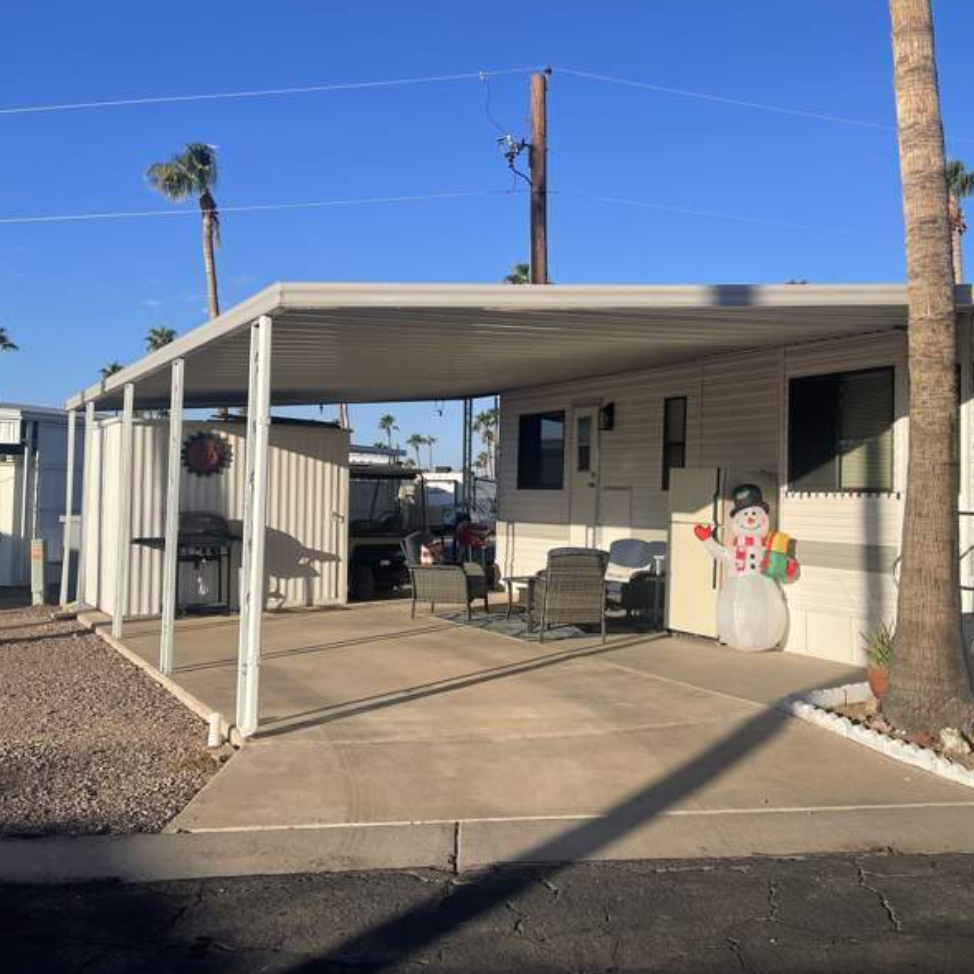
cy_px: 481
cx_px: 638
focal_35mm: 30
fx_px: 955
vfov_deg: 54.0
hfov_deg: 53.1
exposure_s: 1/3788
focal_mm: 5.1
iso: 32
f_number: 1.6
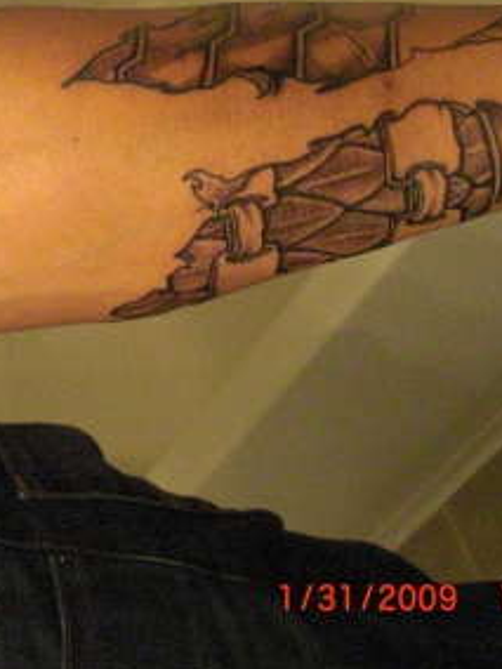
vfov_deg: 25.4
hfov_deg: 18.8
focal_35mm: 76
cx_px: -24
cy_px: 174
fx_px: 1470
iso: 800
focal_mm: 6.3
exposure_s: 1/100
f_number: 2.8
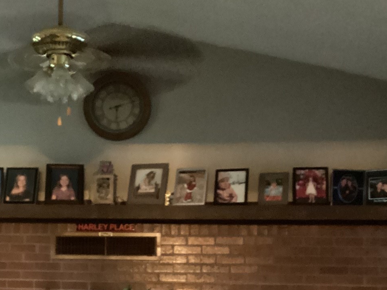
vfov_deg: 23.1
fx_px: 693
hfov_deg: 30.8
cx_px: 106
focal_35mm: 62
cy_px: 257
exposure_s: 1/17
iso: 800
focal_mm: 3.3
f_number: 2.4
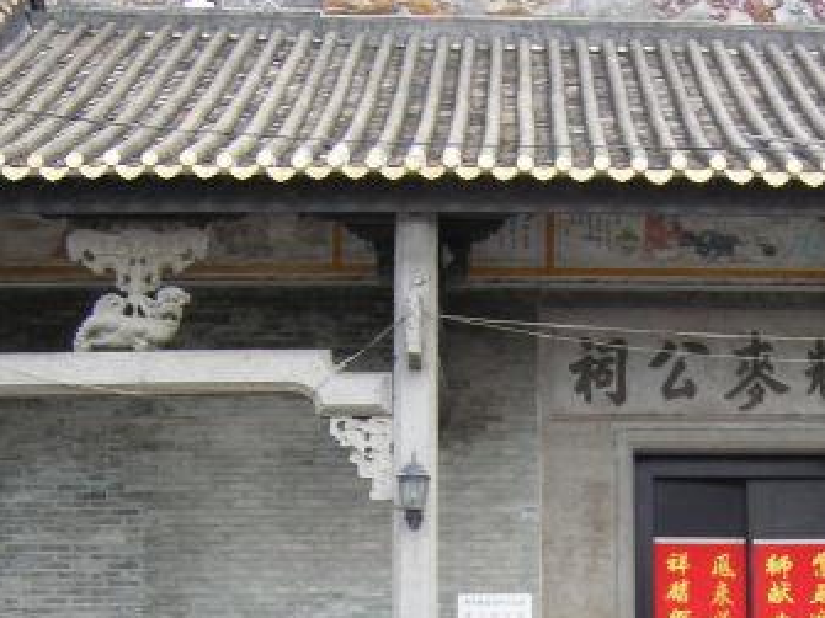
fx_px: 1715
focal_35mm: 72
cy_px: 492
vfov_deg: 20.2
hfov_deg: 26.5
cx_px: 665
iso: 64
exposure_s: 1/125
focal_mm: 60
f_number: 2.8
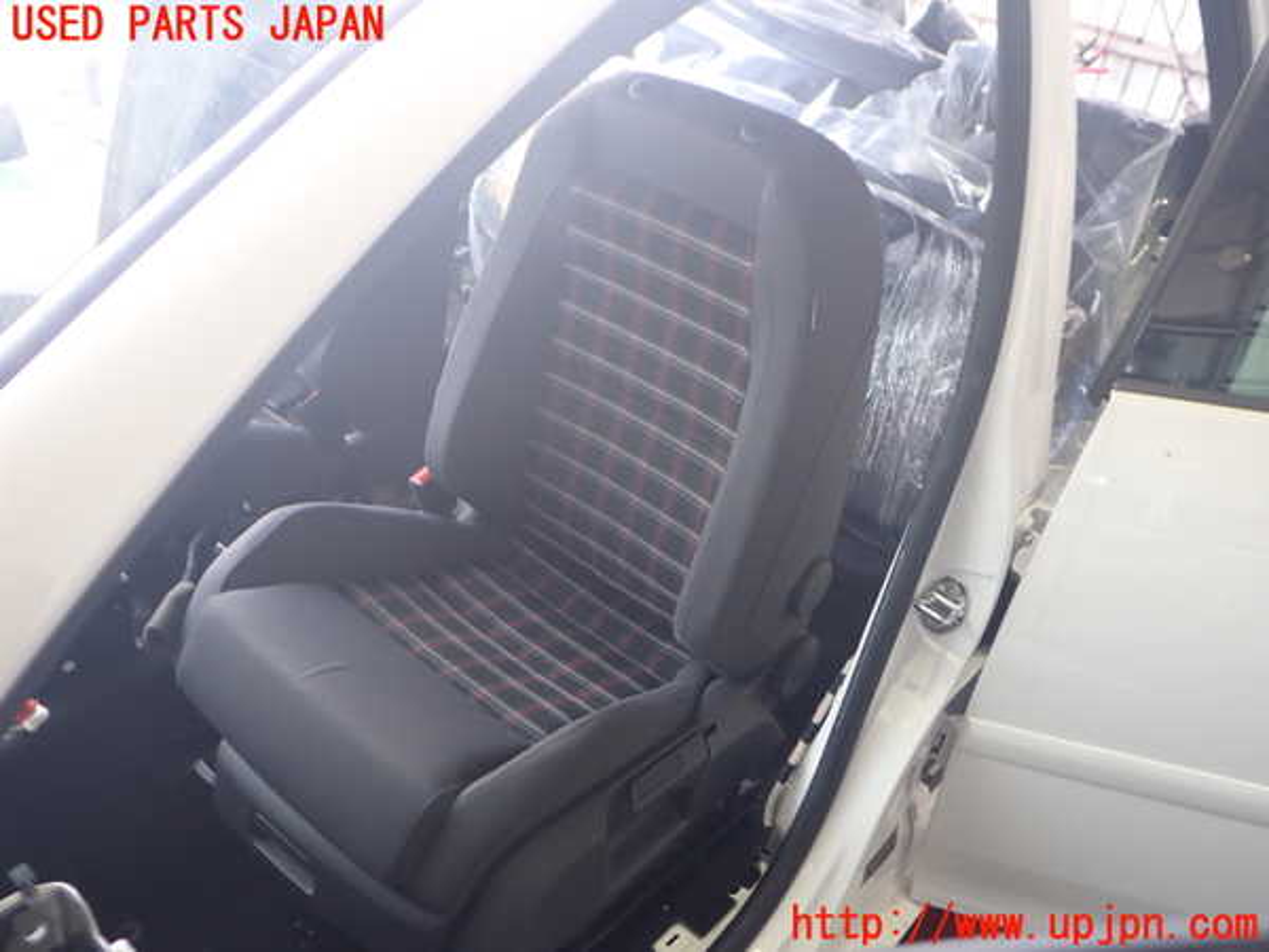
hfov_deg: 60.0
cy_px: 476
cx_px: 634
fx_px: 1100
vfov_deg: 46.8
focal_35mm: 30
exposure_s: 1/80
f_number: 2.3
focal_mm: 5.4
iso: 200
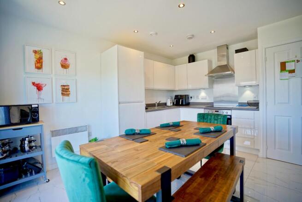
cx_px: 151
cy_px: 101
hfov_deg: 96.7
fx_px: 134
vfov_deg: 73.8
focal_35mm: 16
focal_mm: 16
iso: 100
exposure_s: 1/30
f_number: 2.8
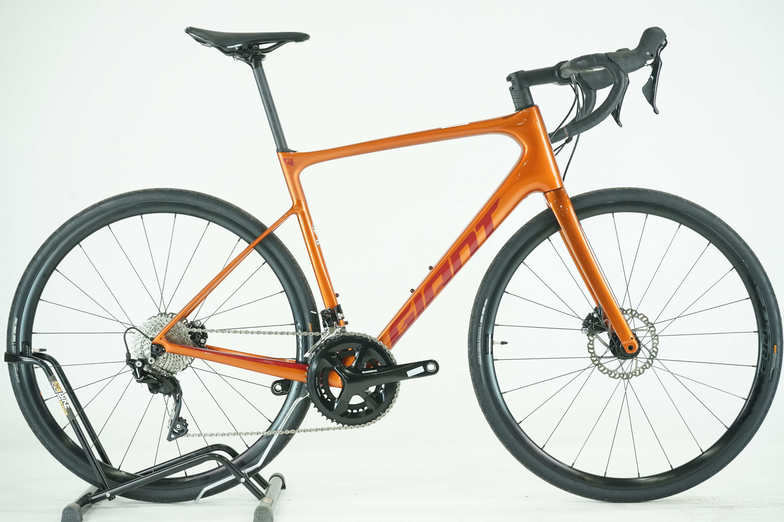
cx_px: 392
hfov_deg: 29.2
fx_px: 1503
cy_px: 261
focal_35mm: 69
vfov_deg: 19.7
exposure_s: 1/200
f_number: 7.1
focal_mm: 69
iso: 3200
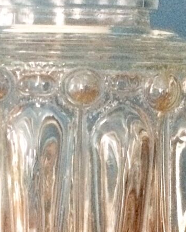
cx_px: 55
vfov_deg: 18.1
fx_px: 716
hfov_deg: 14.8
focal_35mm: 104
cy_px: 222
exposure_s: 1/17
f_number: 2.2
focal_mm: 4.15
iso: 640
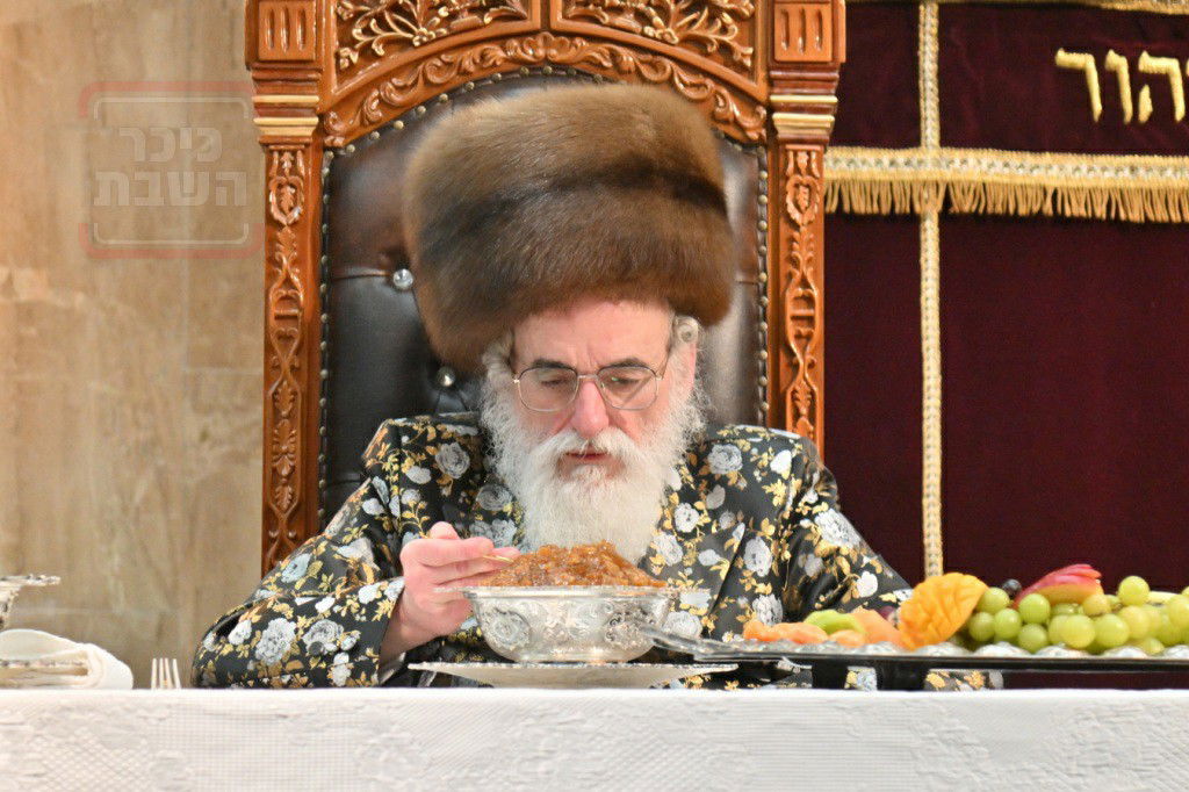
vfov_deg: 7.6
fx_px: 5943
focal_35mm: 180
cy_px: 396
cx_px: 594
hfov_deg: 11.4
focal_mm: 120
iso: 2000
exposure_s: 1/250
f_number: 4
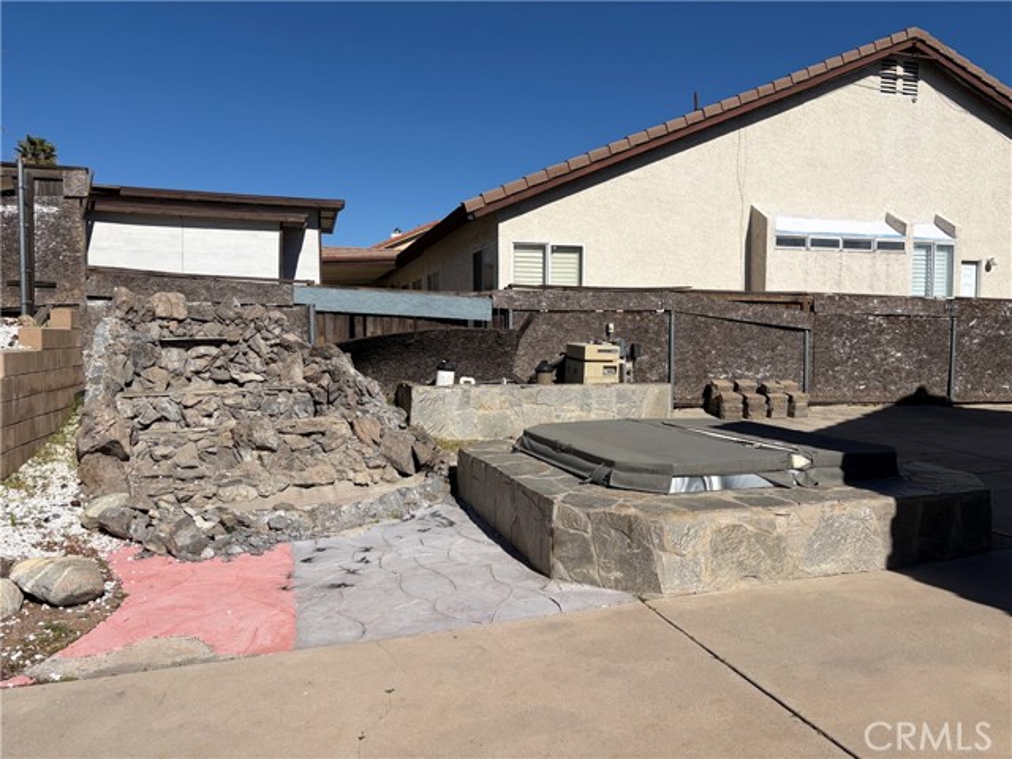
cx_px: 506
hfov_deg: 67.3
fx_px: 760
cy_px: 380
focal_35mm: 26
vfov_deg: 53.1
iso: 50
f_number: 1.6
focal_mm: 5.96
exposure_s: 1/7813
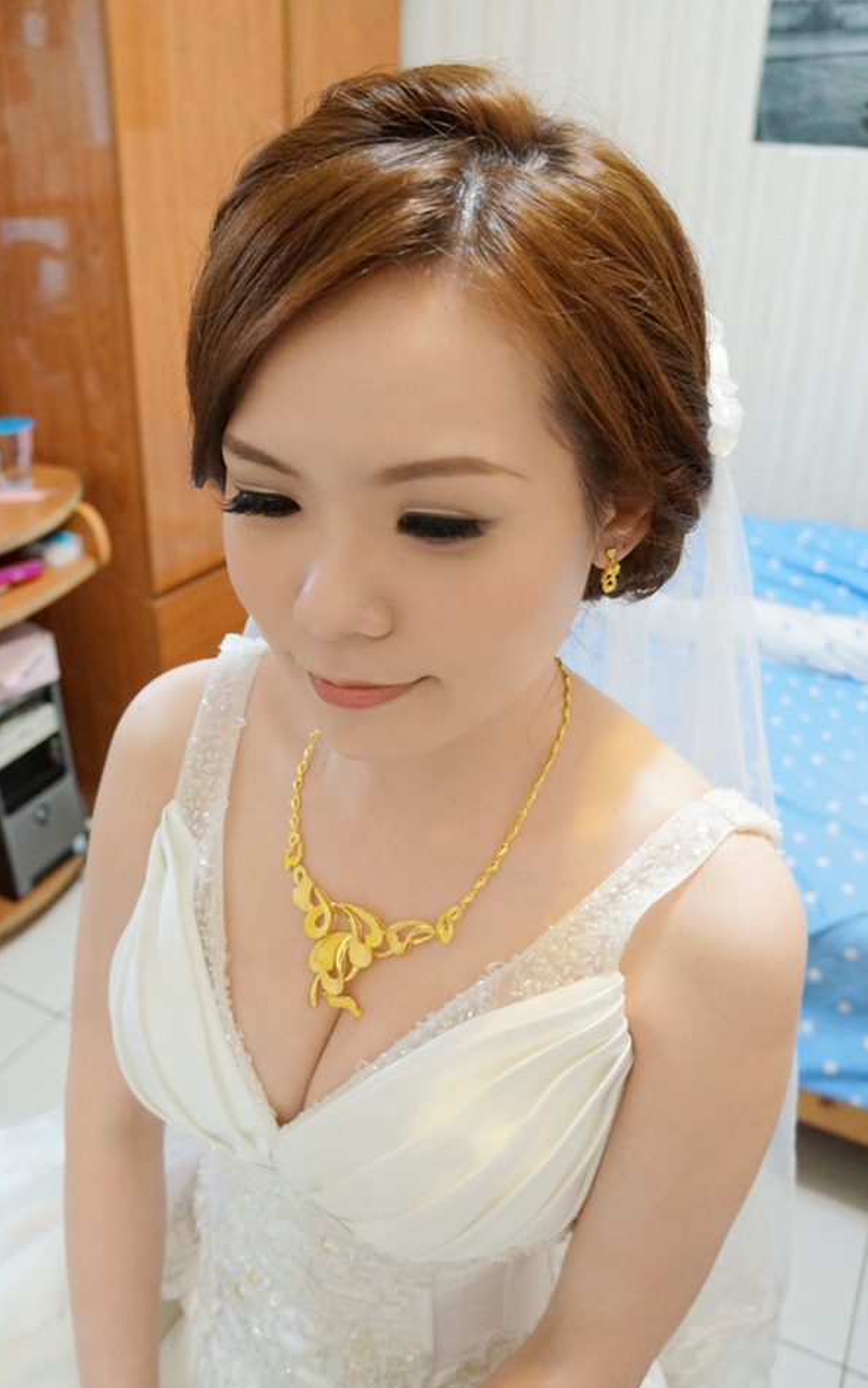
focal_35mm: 28
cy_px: 702
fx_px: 1059
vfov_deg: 66.5
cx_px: 409
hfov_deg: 44.6
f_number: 3.5
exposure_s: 1/60
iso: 2000
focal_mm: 18
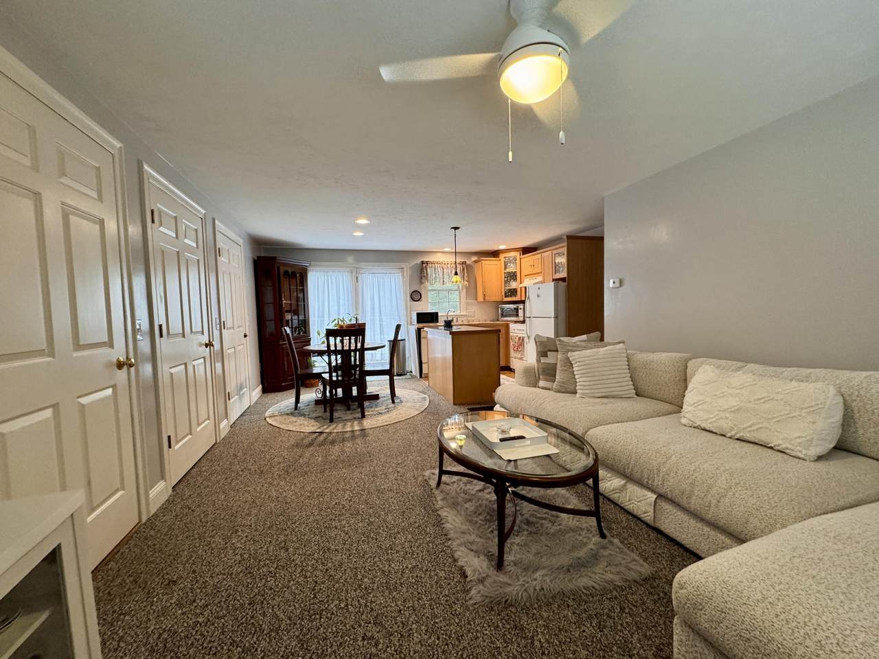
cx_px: 440
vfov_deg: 85.7
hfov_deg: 102.1
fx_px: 356
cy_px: 330
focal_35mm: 14
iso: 320
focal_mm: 2.22
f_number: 2.2
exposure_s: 1/120
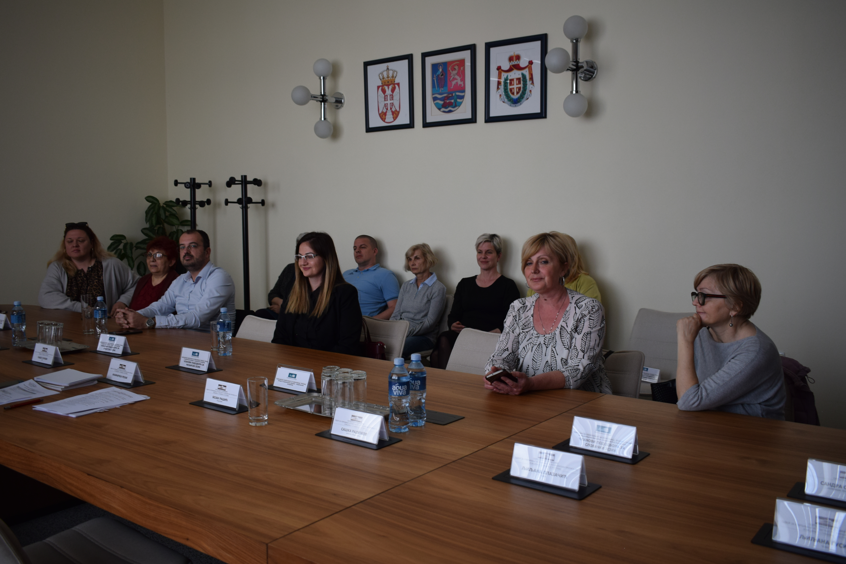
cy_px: 282
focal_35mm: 33
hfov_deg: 57.2
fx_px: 776
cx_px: 423
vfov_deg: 40.0
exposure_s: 1/60
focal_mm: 22
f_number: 4
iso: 400
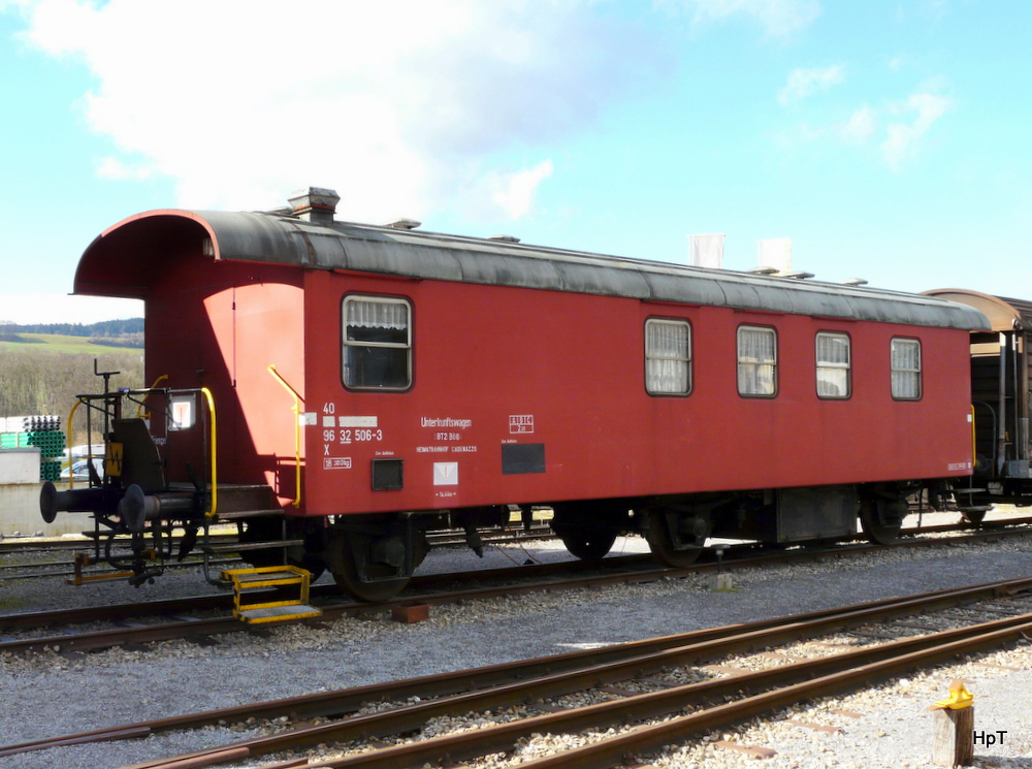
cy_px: 384
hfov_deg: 48.0
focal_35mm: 39
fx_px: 1160
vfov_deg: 36.7
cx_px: 516
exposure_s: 1/200
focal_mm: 6.4
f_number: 5
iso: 100
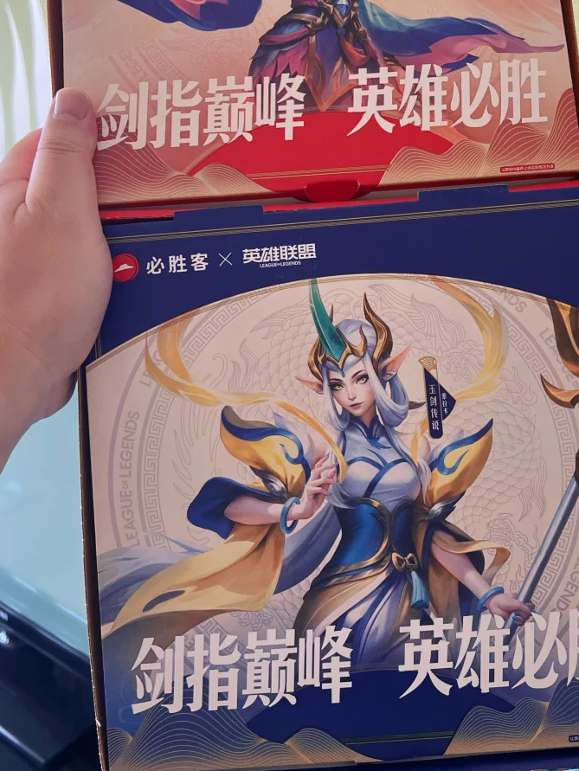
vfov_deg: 44.1
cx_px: 332
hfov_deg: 34.3
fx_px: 936
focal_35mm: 42
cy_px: 254
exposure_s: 1/101
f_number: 1.5
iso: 125
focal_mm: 5.7
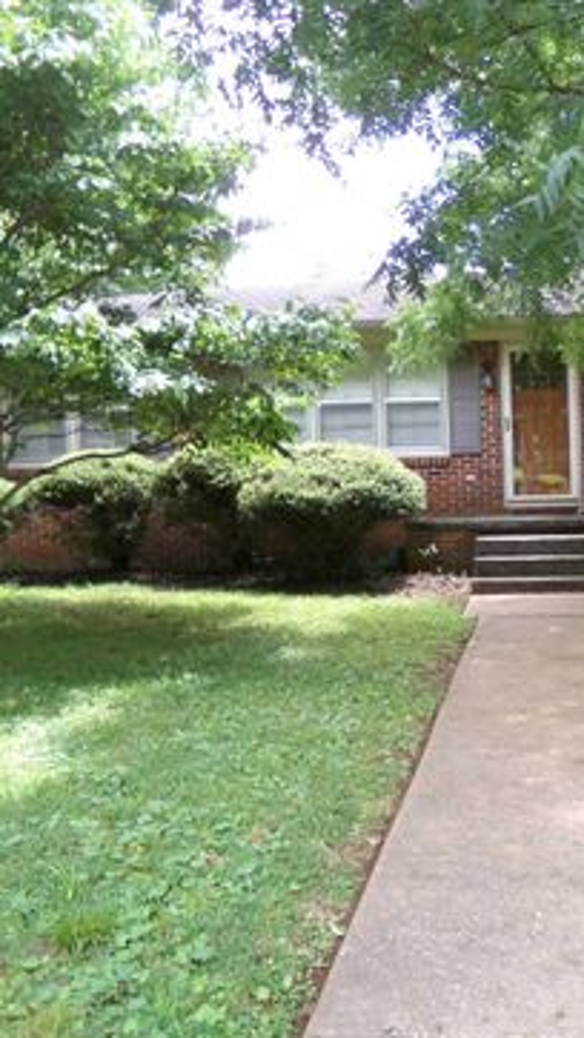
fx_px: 992
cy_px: 510
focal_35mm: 36
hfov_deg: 30.9
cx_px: 555
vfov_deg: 55.3
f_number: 3.7
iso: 100
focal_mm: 4.3
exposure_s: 1/60
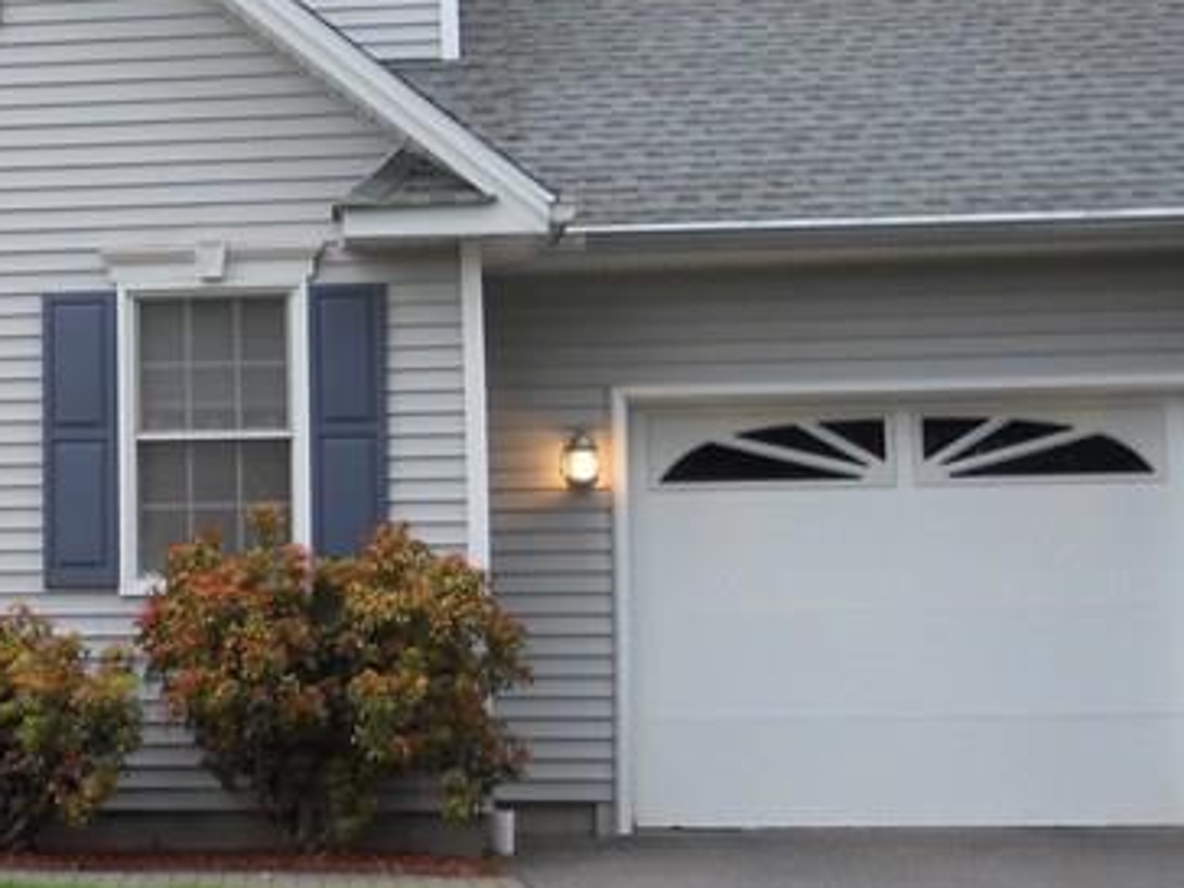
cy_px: 491
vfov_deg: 19.4
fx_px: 2599
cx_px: -143
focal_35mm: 76
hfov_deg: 23.9
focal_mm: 4.9
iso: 80
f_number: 3.2
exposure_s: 1/40
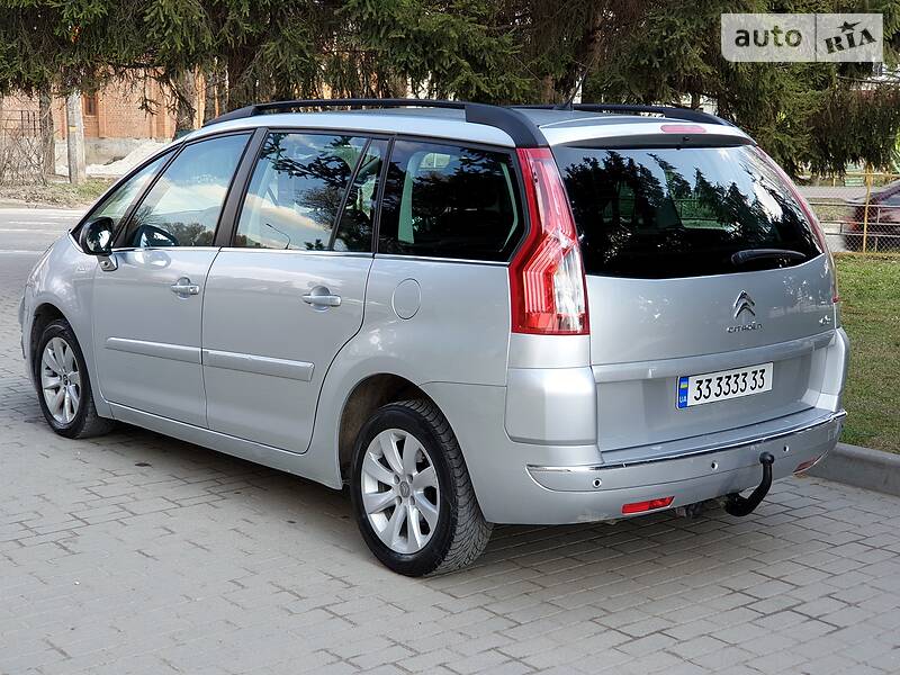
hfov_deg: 36.8
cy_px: 338
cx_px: 450
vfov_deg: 28.0
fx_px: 1352
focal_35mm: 52
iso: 25
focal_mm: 6
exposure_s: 1/103
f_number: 2.4
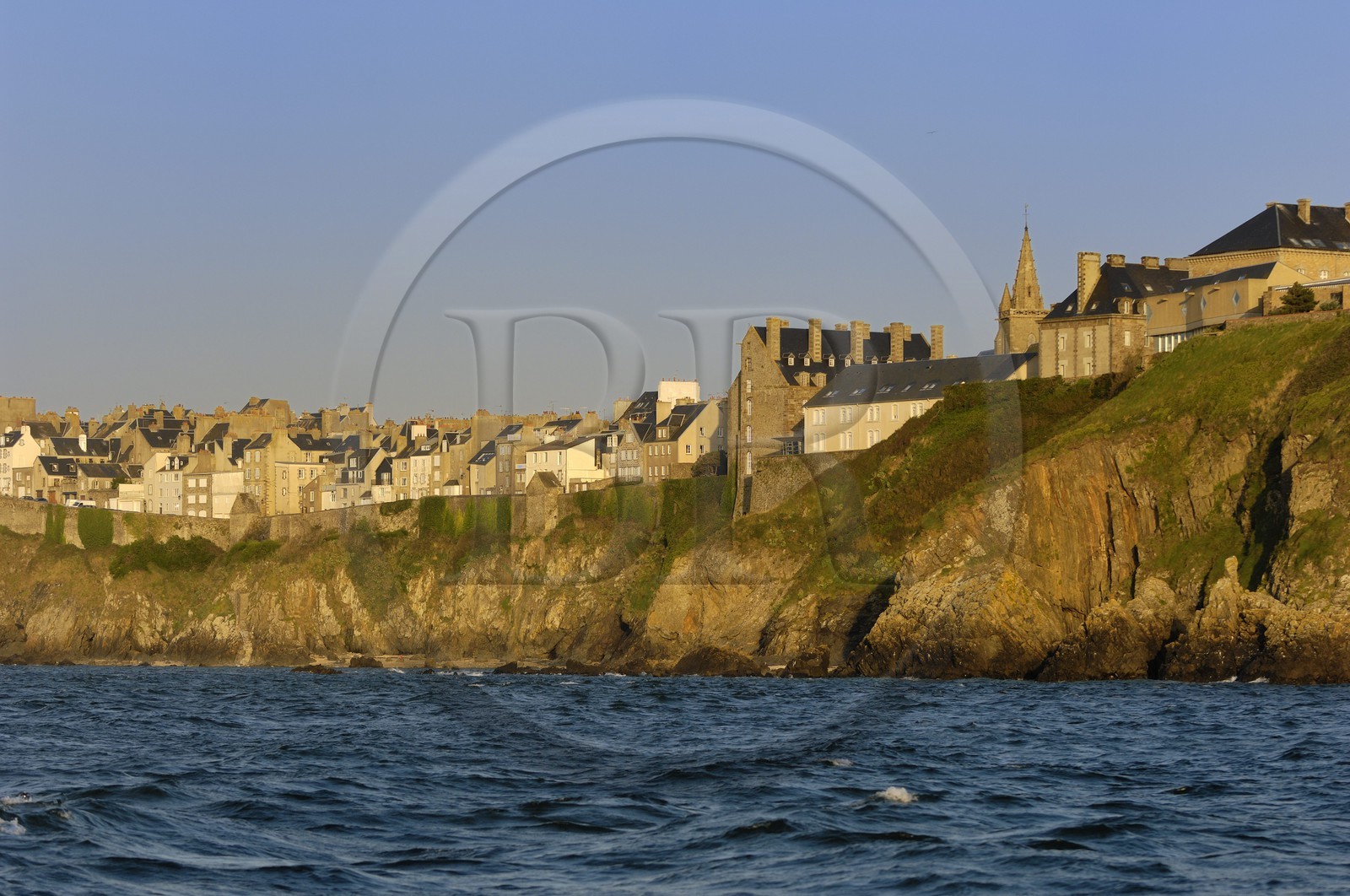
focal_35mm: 129
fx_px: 4831
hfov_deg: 15.9
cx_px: 675
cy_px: 448
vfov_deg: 10.6
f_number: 3
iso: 100
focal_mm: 86
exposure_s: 1/640
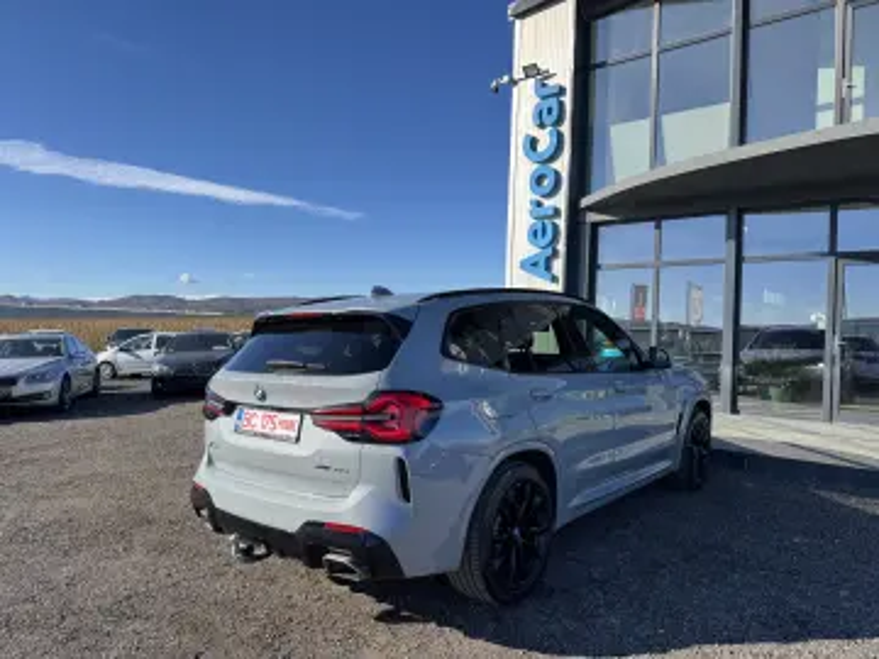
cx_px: 440
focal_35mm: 24
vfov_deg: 56.8
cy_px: 330
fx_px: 609
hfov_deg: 71.6
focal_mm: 6.76
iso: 80
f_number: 1.78
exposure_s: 1/1818
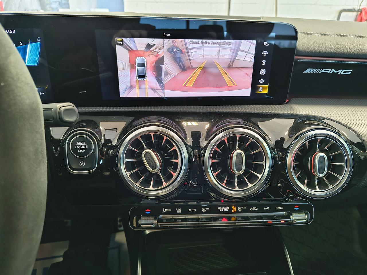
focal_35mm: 24
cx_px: 184
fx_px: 254
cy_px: 138
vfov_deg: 56.8
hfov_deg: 71.6
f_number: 1.8
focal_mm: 5.56
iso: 1024
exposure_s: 1/60
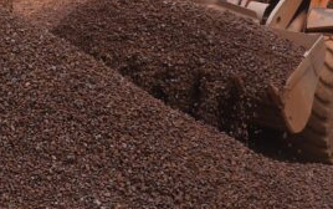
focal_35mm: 280
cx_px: 46
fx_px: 2543
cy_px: -64
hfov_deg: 7.5
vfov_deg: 4.7
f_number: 6.3
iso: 100
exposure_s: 1/160
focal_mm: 48
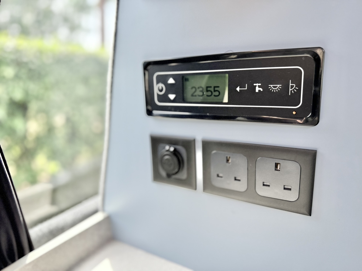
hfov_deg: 71.6
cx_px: 181
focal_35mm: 24
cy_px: 136
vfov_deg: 56.8
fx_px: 251
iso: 160
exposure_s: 1/243
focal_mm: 6.76
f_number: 1.78
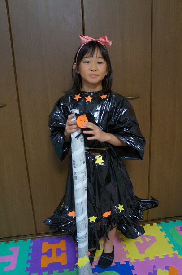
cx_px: 91
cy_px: 138
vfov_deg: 62.0
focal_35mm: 30
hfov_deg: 43.5
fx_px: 228
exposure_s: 1/60
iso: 1600
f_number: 3.5
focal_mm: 20
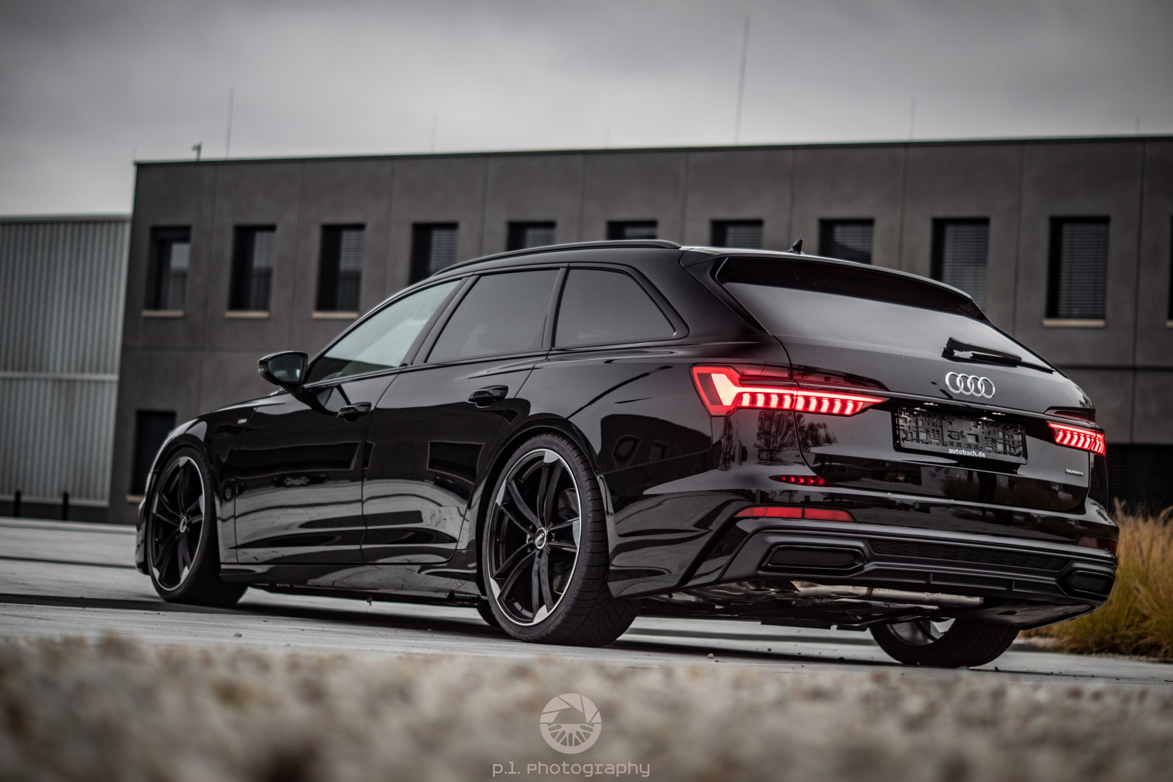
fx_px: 2444
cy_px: 391
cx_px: 586
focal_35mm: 75
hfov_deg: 27.0
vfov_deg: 18.2
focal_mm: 50
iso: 250
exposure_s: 1/45
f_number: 1.8
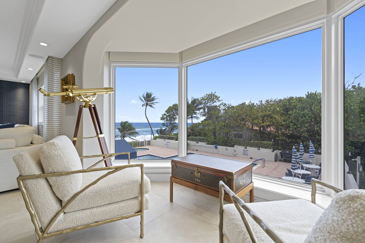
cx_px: 182
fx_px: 162
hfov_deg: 96.7
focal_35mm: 16
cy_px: 122
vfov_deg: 73.7
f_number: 9
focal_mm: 16
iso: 100
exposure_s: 1/8
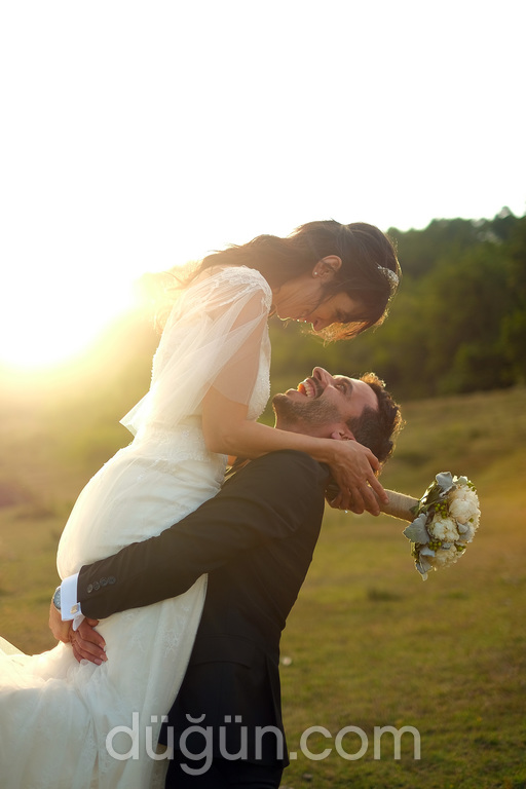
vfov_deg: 37.5
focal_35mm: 53
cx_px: 263
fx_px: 1161
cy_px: 394
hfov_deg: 25.5
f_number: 1.4
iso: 200
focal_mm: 35
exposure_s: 1/1600
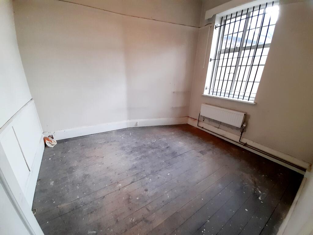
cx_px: 156
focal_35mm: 13
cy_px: 118
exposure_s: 1/33
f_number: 2.2
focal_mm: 1.42
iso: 250
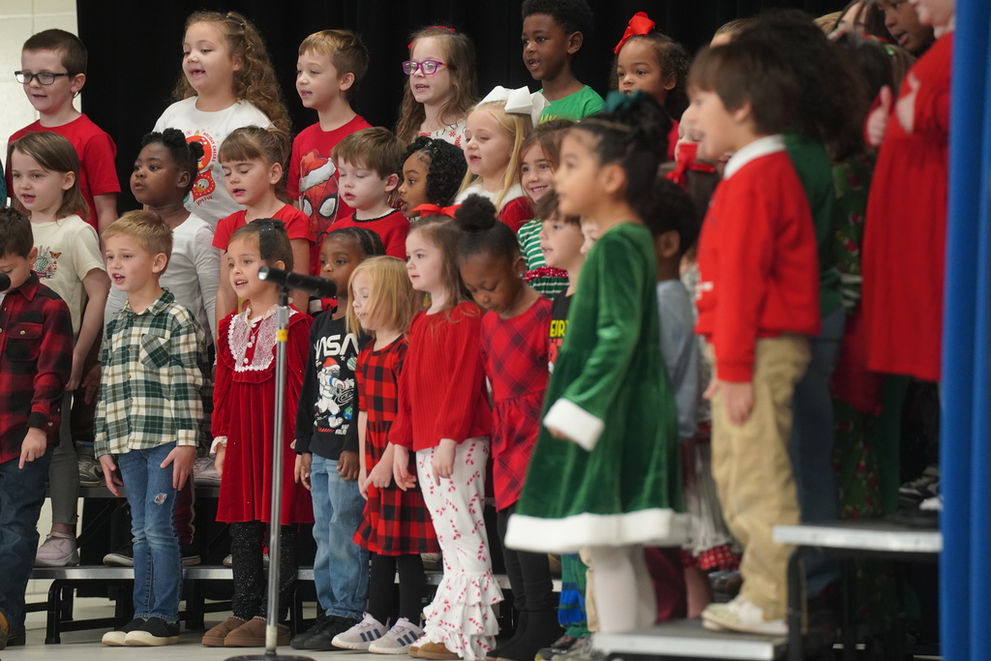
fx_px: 4955
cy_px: 330
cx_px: 496
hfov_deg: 11.4
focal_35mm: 180
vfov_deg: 7.6
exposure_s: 1/200
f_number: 4
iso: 4000
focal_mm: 180
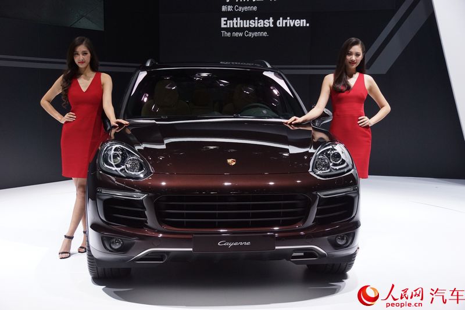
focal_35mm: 52
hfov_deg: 37.8
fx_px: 678
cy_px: 155
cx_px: 232
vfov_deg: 25.8
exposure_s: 1/400
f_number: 5.6
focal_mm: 35
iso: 800
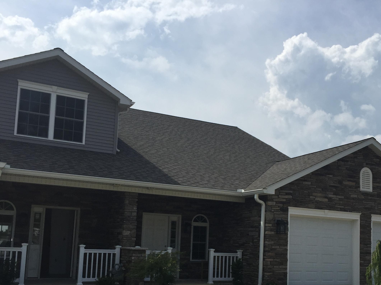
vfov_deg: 34.7
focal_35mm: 41
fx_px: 451
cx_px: 223
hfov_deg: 45.6
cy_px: 198
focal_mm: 4.15
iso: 32
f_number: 2.2
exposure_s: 1/3968
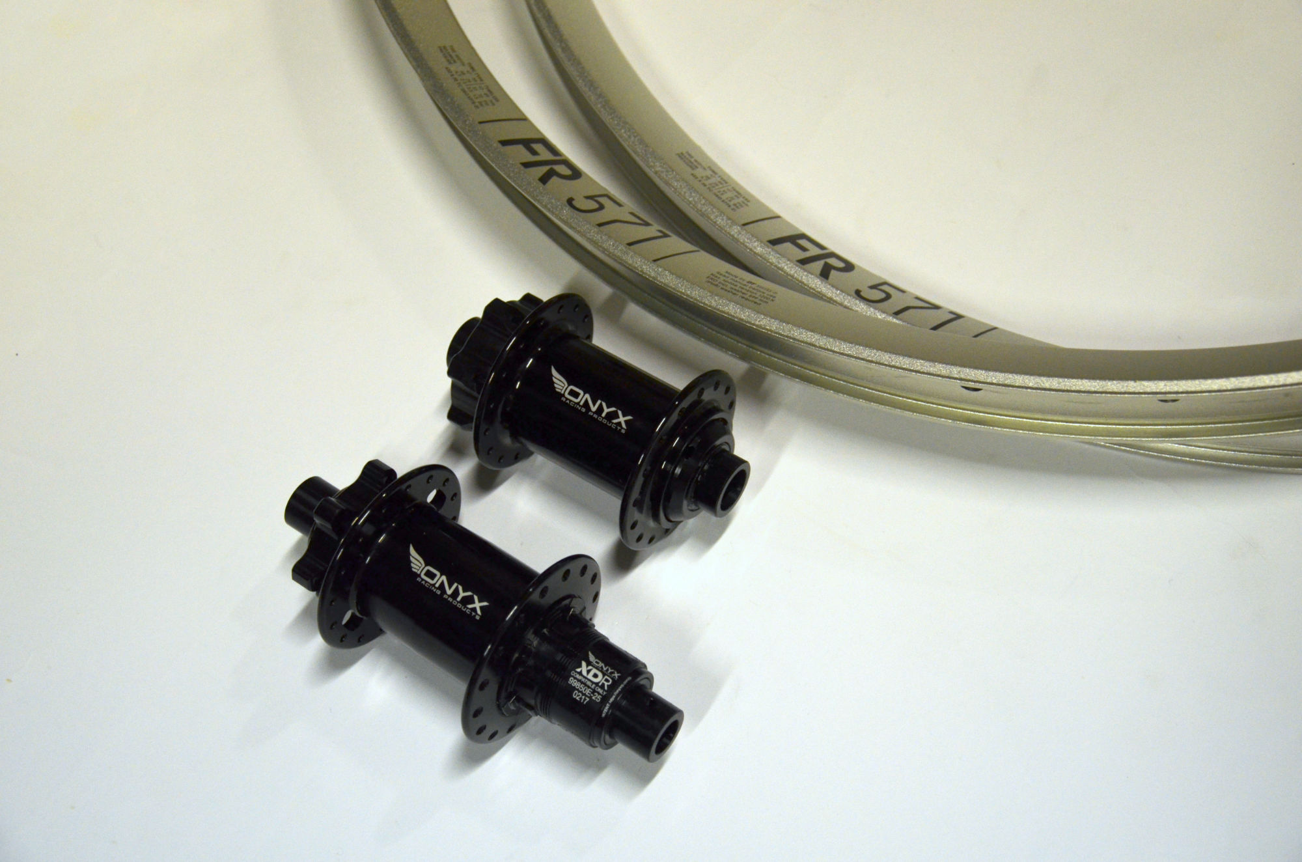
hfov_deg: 33.5
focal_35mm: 60
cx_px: 651
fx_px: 2165
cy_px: 431
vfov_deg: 22.5
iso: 720
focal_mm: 40
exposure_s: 1/60
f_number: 4.5
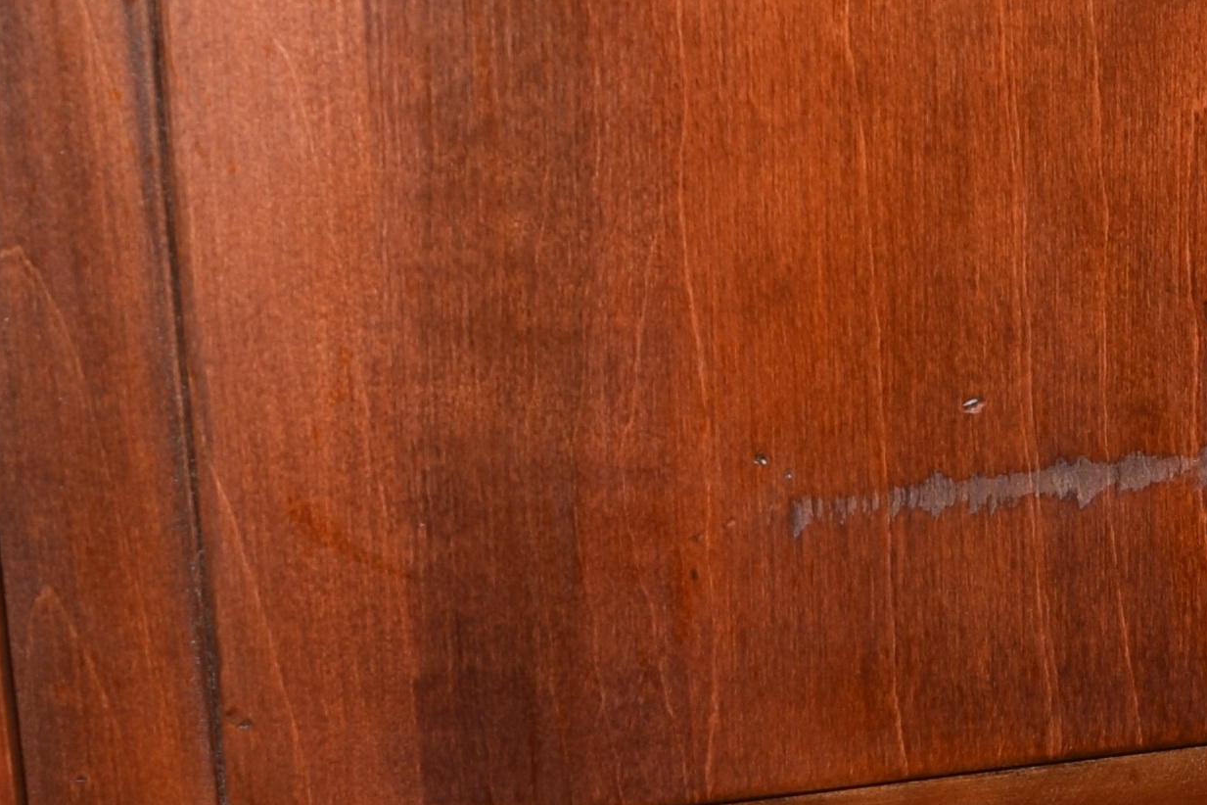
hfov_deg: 13.0
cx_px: 2035
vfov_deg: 9.3
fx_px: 4895
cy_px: 891
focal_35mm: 146
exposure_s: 1/60
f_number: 8
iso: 100
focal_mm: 20
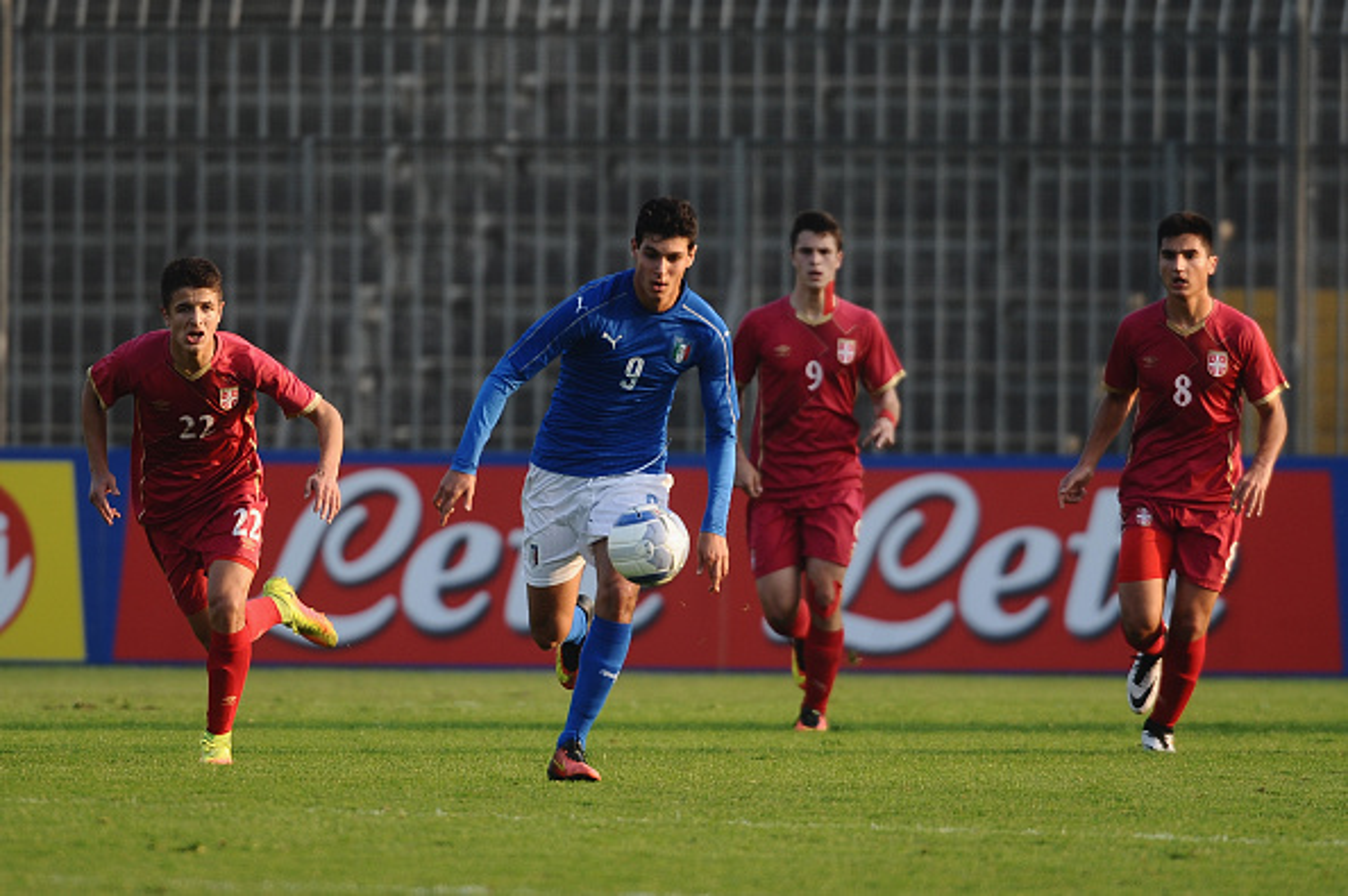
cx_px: 674
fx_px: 18706
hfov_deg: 4.1
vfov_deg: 2.7
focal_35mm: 500
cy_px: 448
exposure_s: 1/1000
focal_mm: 500
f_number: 5.6
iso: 400
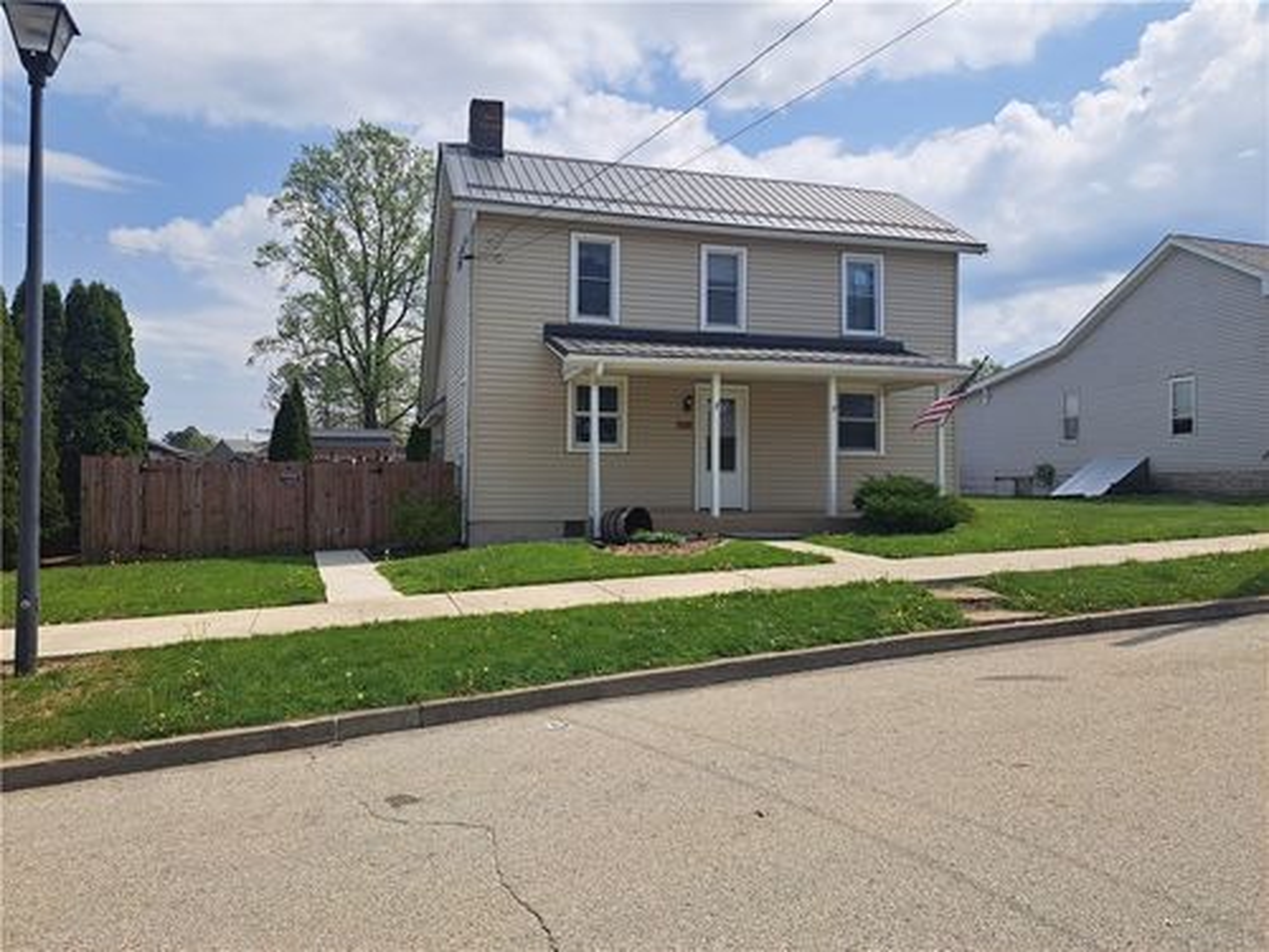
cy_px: 476
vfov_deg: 56.8
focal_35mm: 24
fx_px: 880
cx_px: 634
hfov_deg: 71.6
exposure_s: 1/2618
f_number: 1.8
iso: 50
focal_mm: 5.23
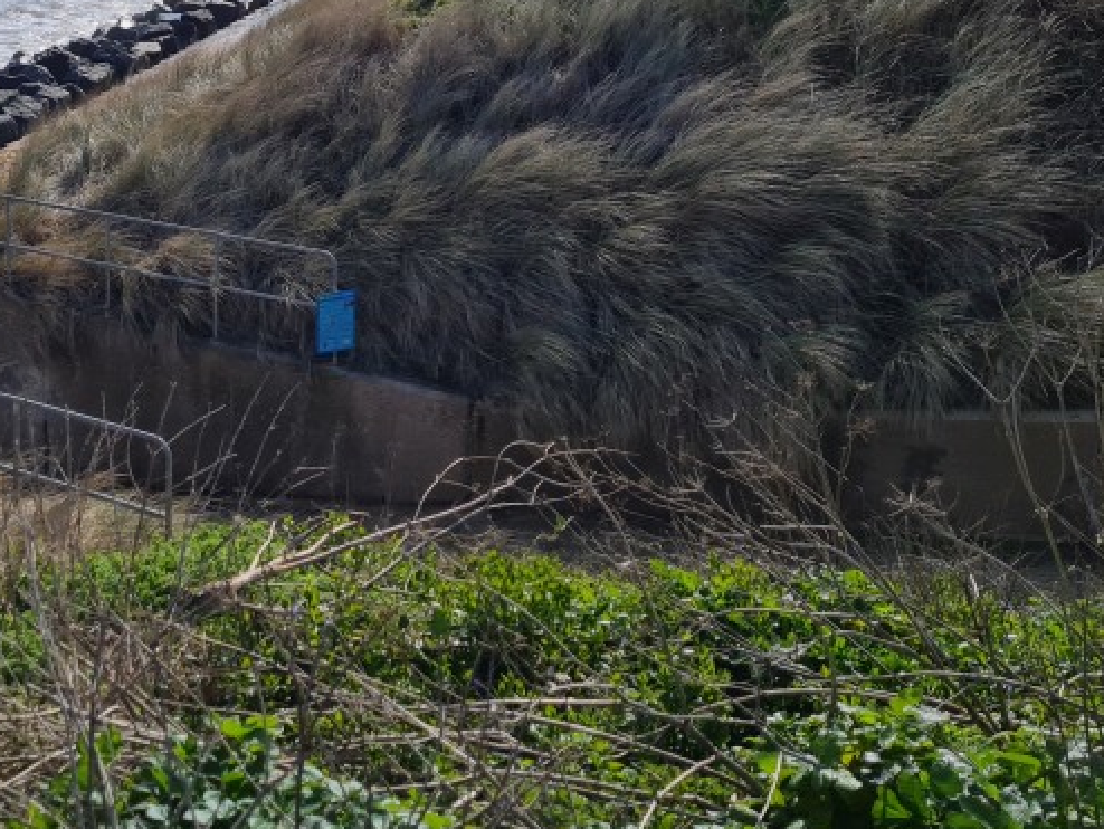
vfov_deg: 28.2
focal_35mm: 50
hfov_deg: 36.8
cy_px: 108
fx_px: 1595
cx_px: 210
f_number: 1.8
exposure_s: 1/6304
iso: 50
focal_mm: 5.4
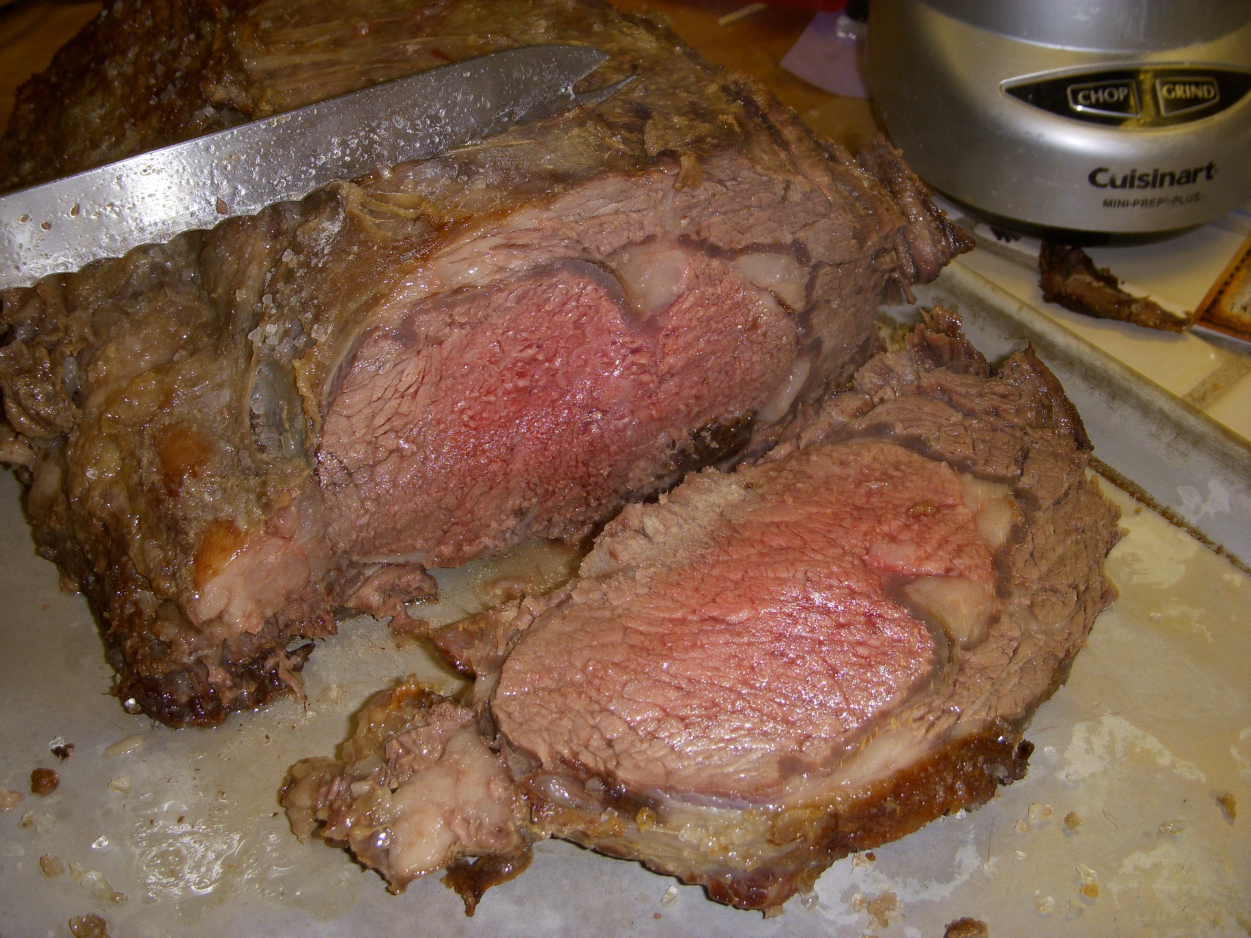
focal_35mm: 47
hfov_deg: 40.4
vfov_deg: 30.9
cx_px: 626
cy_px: 469
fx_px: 1699
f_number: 3.4
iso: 100
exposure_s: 1/30
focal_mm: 7.9
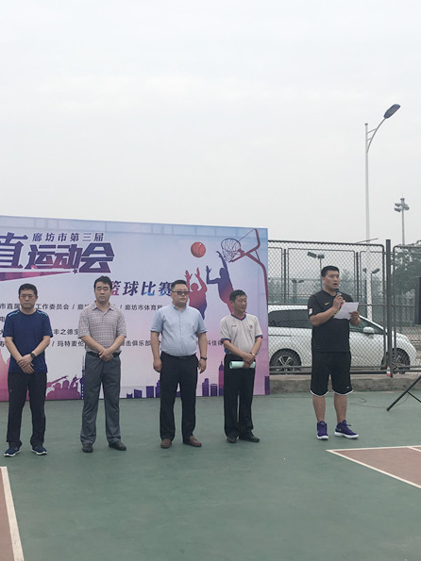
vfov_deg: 47.9
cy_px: 279
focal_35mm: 39
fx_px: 633
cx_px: 161
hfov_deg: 36.6
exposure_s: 1/905
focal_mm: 4.15
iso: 25
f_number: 2.2
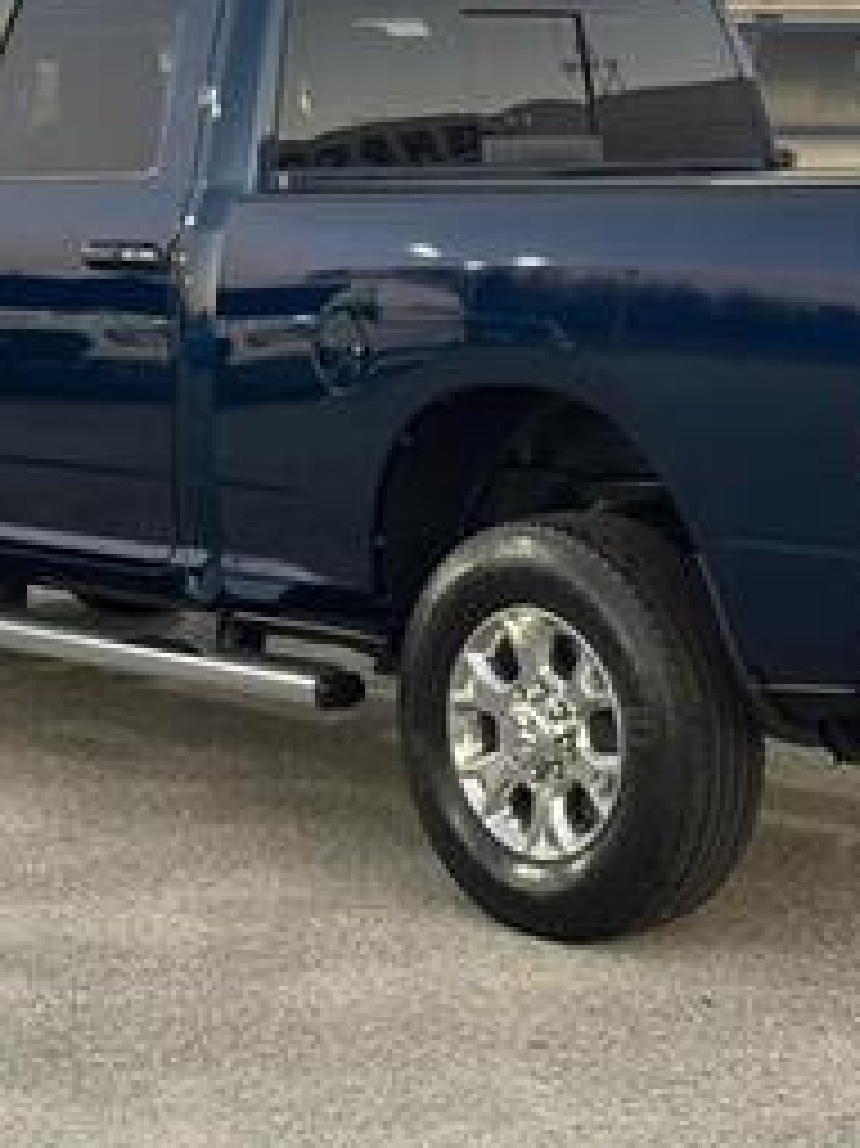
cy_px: 401
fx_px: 3150
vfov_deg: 20.6
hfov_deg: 15.5
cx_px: 513
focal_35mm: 95
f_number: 1.78
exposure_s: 1/46
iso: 250
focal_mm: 6.76
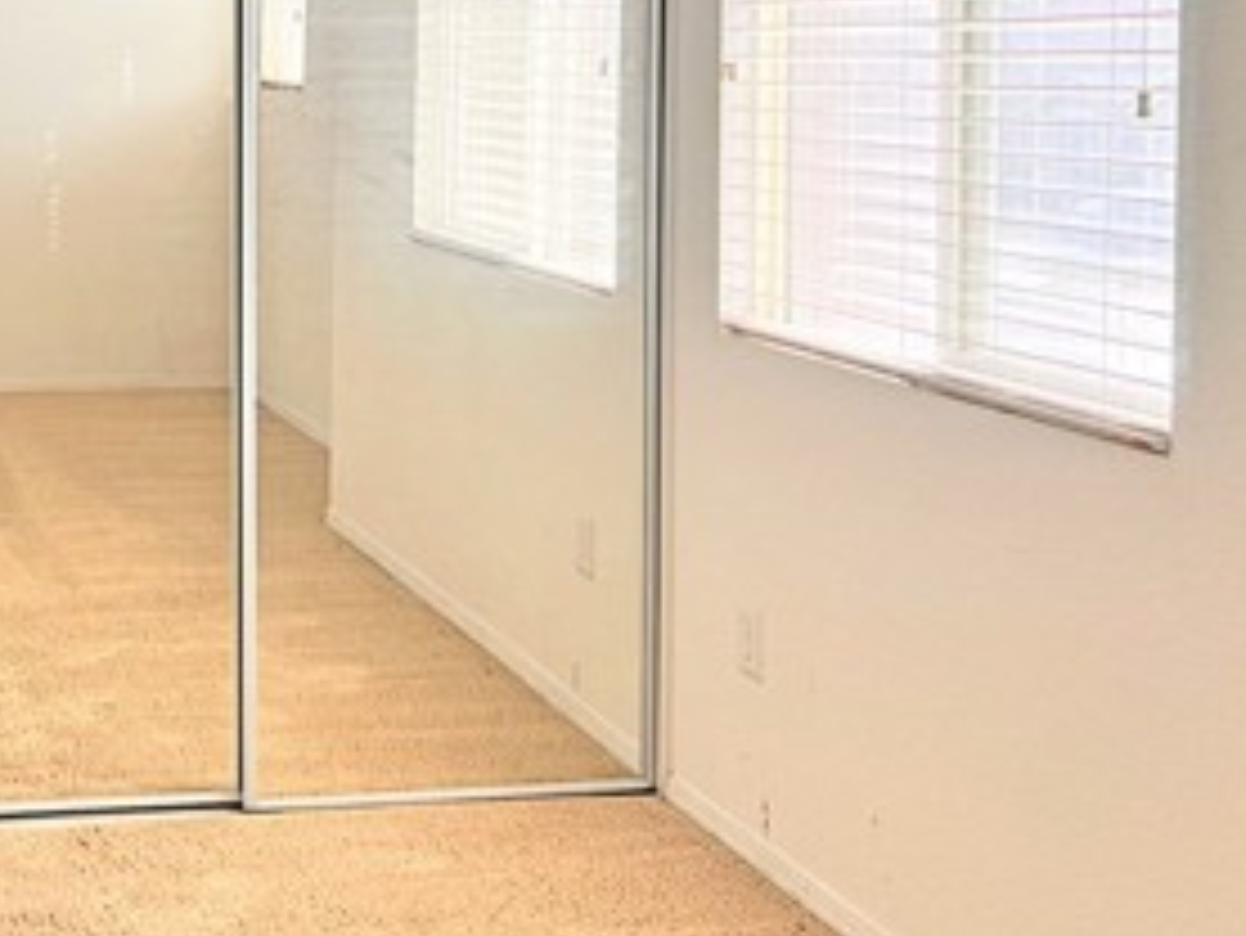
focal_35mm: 60
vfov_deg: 24.0
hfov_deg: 30.4
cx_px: 67
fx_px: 2161
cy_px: 153
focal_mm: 5.7
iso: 40
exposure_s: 1/254
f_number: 1.5
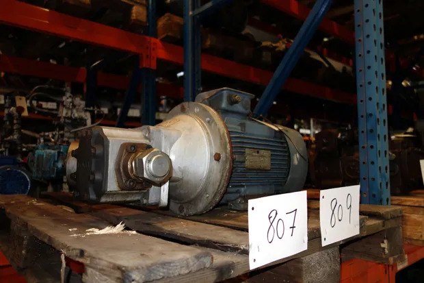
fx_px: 330
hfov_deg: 65.5
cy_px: 142
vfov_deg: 46.4
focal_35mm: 28
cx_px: 212
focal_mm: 10.4
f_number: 1.8
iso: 200
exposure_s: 1/60
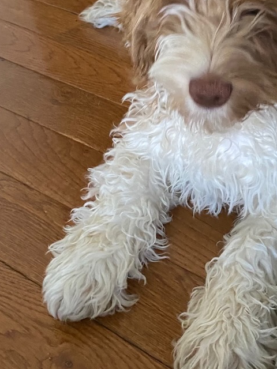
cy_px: 89
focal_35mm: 52
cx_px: 227
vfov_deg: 35.9
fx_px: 555
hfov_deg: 27.4
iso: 800
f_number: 1.8
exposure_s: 1/30
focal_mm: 4.25
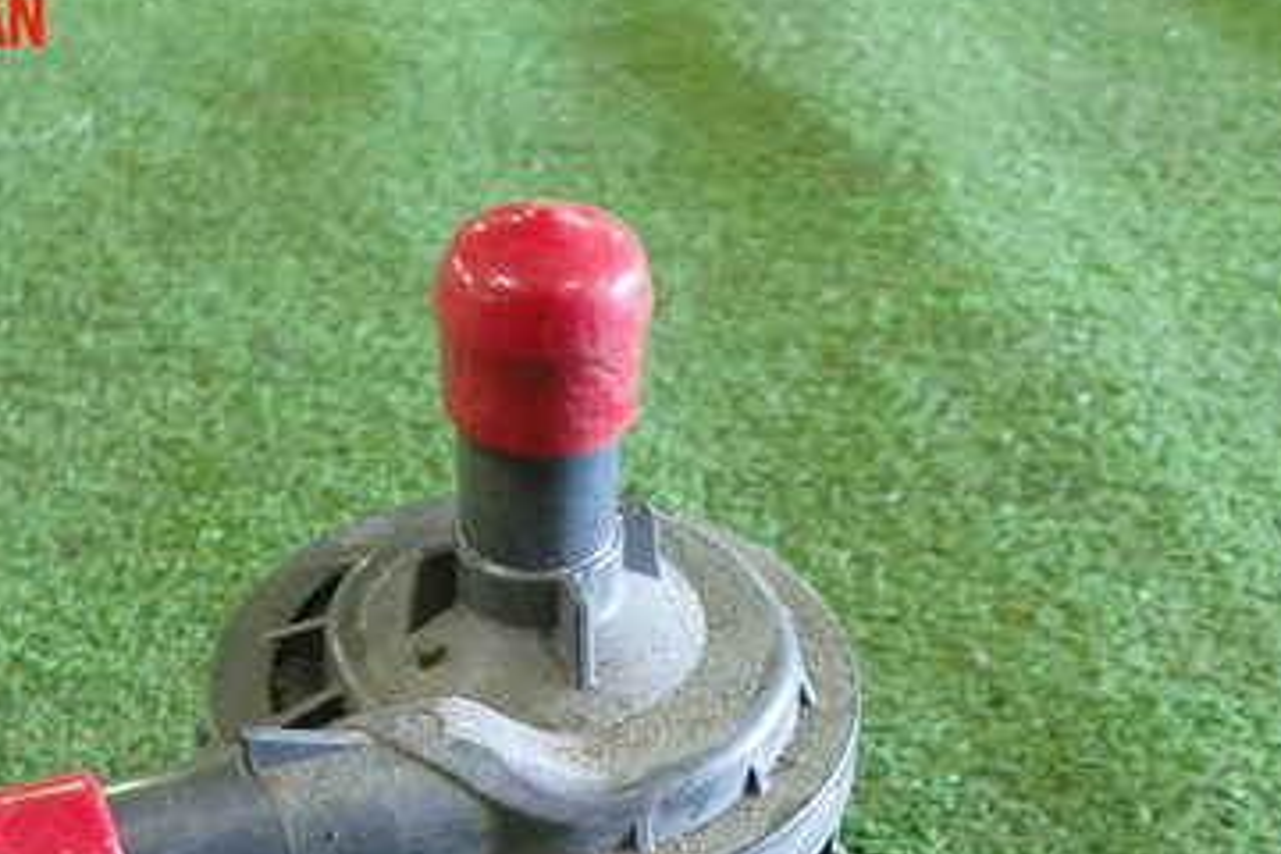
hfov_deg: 37.9
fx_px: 1850
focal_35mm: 52
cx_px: 466
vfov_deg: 25.2
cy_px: 779
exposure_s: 1/30
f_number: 2.3
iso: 640
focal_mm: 5.4
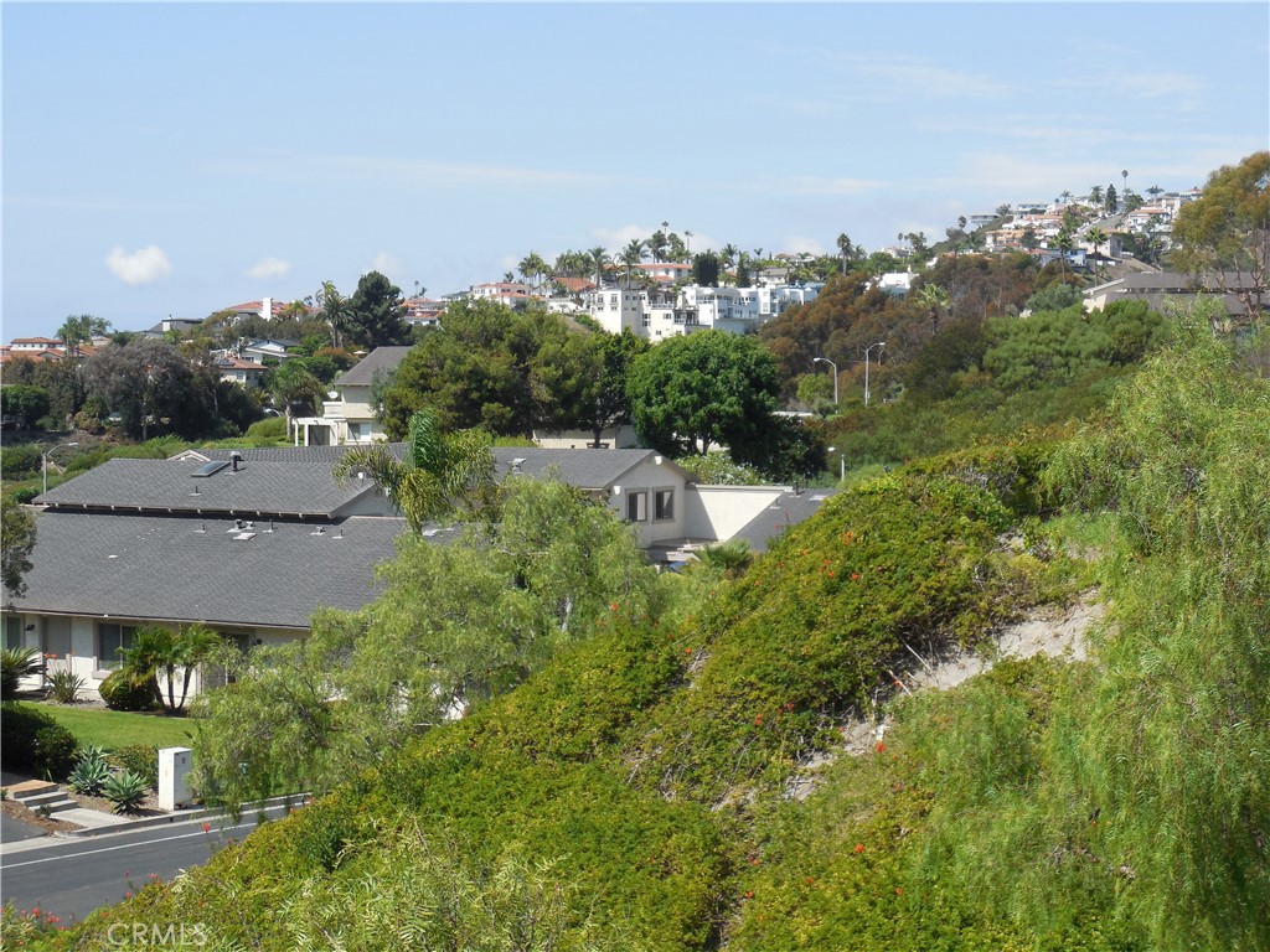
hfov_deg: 27.4
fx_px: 2605
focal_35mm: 71
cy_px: 476
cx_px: 635
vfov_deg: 20.7
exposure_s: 1/640
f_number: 4.4
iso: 125
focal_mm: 12.6
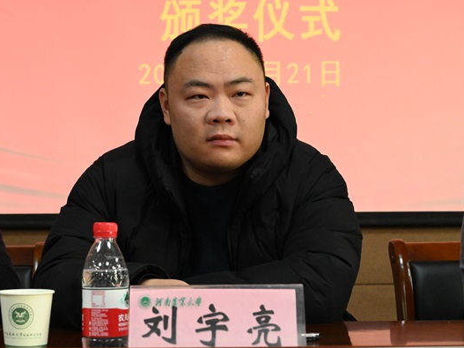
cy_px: 174
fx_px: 938
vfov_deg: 21.0
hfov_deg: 27.8
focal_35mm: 70
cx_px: 203
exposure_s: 1/160
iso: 10000
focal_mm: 64
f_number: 9
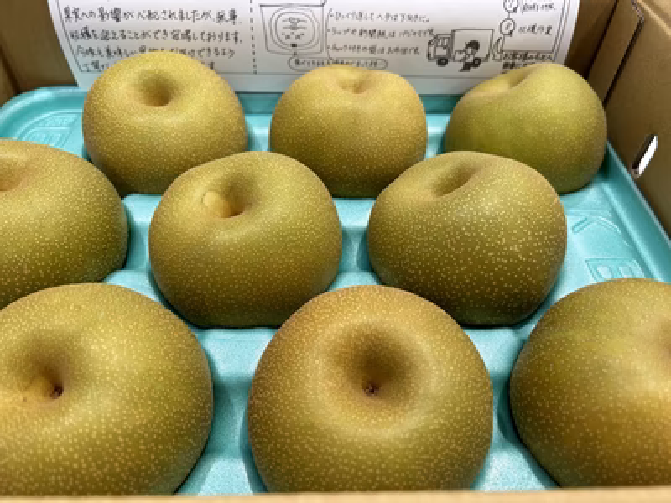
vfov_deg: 53.1
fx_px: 504
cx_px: 336
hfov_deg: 67.3
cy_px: 252
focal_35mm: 26
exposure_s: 1/62
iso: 125
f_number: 1.5
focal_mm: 5.7
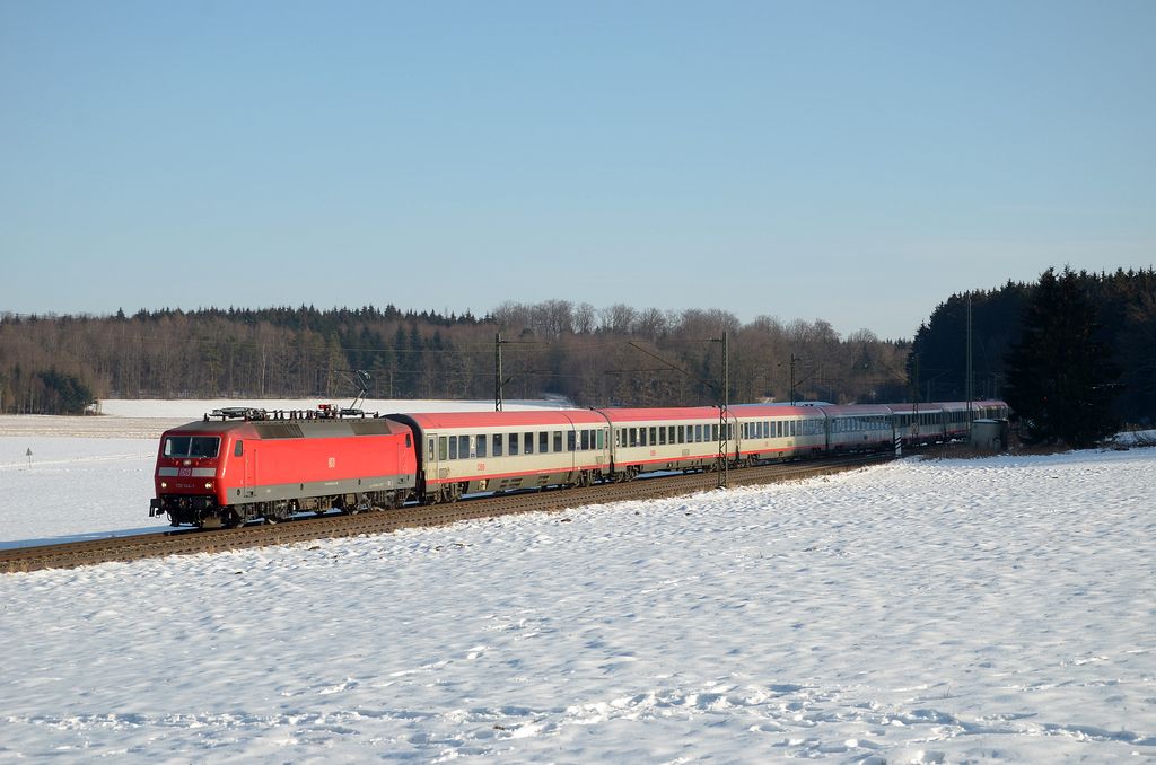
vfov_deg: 18.8
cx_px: 578
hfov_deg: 28.1
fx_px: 2307
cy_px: 382
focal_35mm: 72
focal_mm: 48
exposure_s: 1/500
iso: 200
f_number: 8
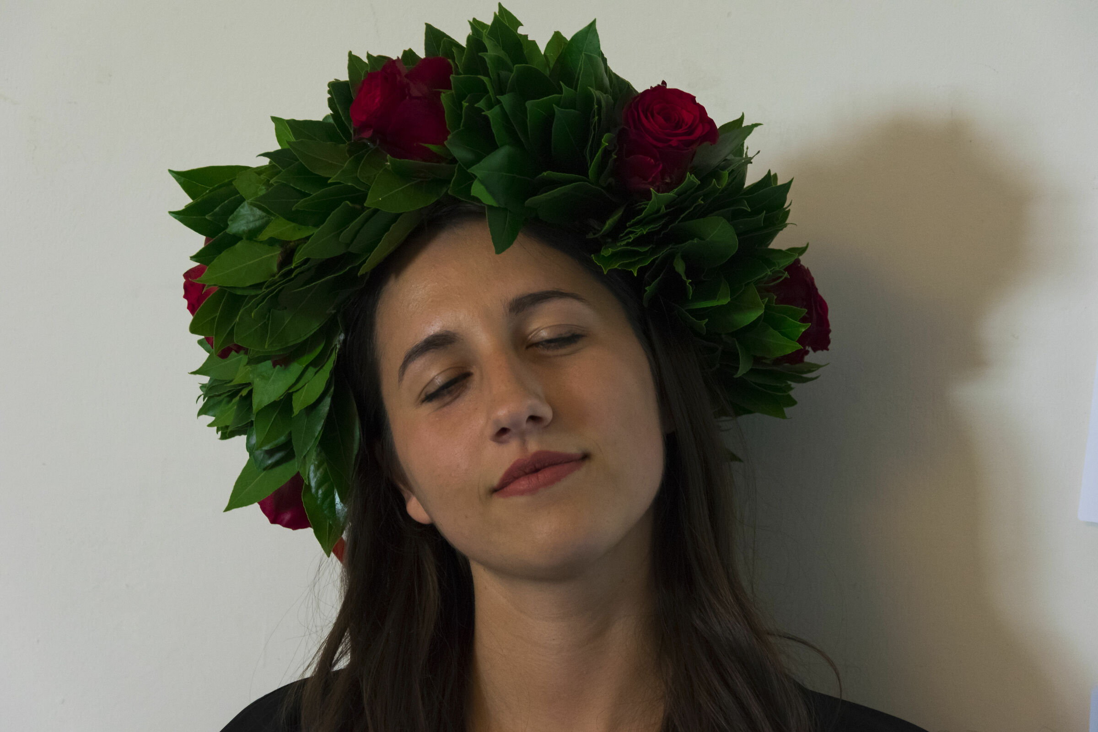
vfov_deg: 13.8
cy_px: 366
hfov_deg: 20.6
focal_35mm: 99
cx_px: 549
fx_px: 3019
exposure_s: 1/60
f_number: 5.3
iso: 2200
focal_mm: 66
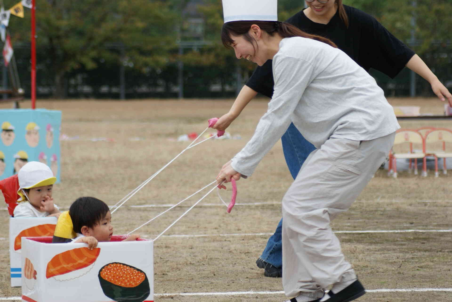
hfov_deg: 10.2
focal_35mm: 202
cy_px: 151
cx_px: 226
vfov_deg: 6.8
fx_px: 2542
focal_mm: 135
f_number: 5.6
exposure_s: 1/250
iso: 100
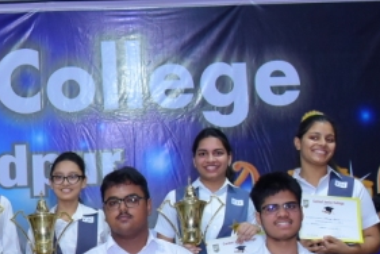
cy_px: 219
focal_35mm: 124
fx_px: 1310
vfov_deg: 11.0
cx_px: -170
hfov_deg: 15.4
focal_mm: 34
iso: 2000
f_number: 6.3
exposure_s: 1/125
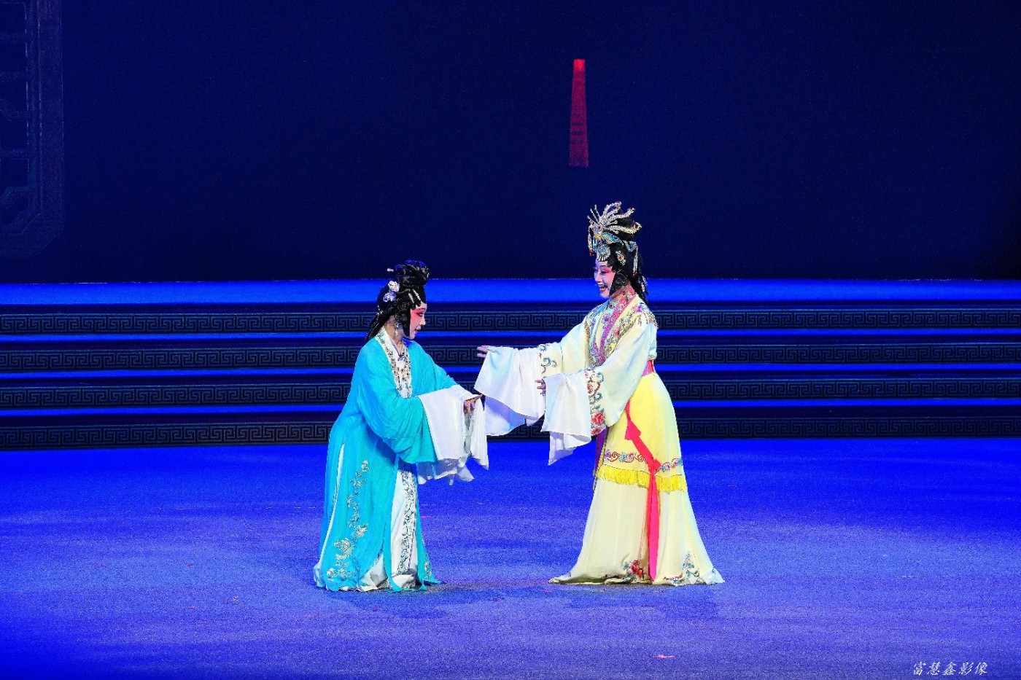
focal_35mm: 144
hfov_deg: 14.3
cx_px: 510
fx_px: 4083
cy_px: 340
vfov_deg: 9.5
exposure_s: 1/250
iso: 2000
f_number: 11
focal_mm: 144
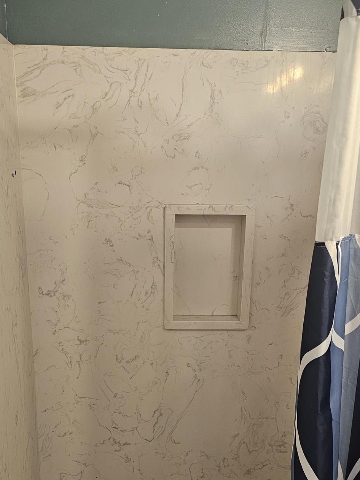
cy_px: 356
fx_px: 583
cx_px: 172
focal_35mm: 42
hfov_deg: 34.3
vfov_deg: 43.5
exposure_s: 1/120
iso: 320
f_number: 1.7
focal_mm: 6.3
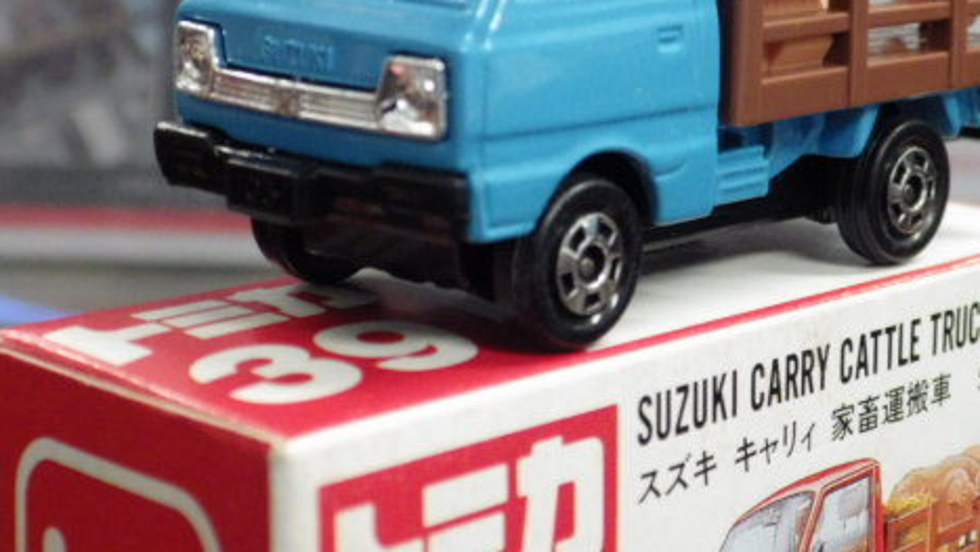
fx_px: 2287
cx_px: 567
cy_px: 122
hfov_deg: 24.2
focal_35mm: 88
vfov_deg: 13.7
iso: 800
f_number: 4
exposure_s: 1/30
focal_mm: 10.7
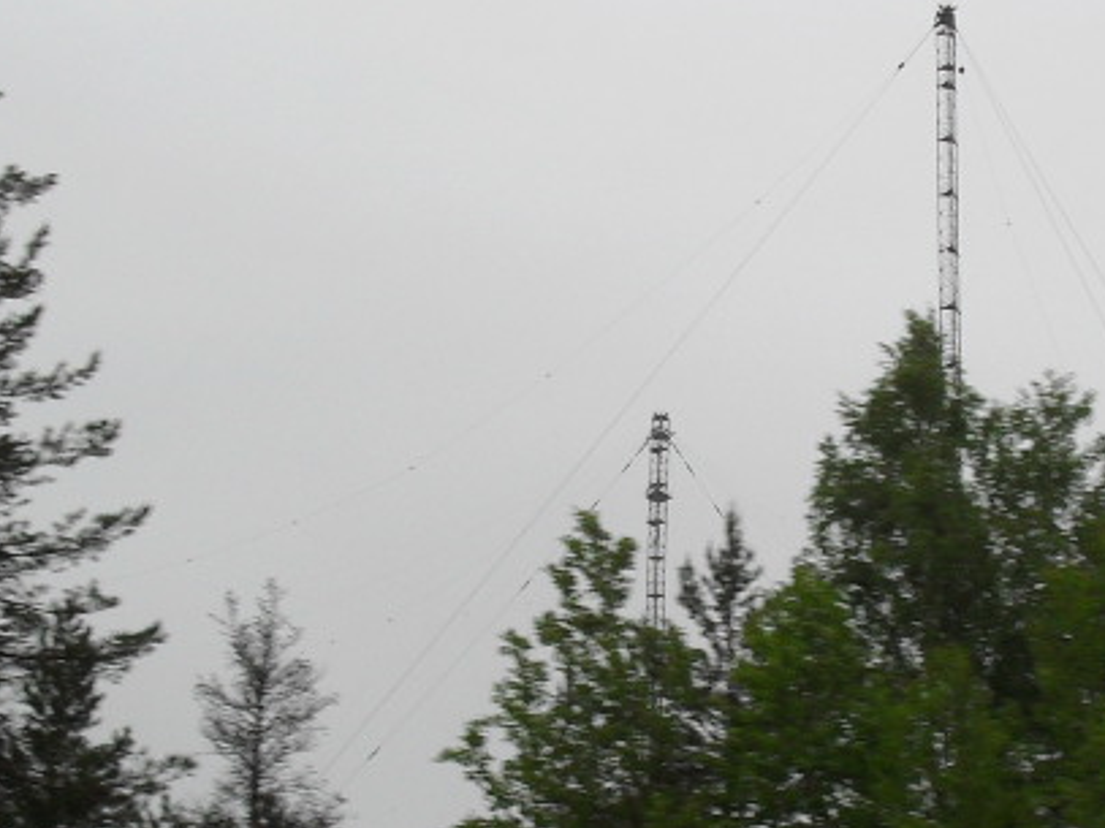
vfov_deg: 16.6
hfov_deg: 22.0
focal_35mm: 88
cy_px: 668
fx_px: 2808
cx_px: 882
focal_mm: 6.3
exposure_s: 1/250
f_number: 3.2
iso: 100
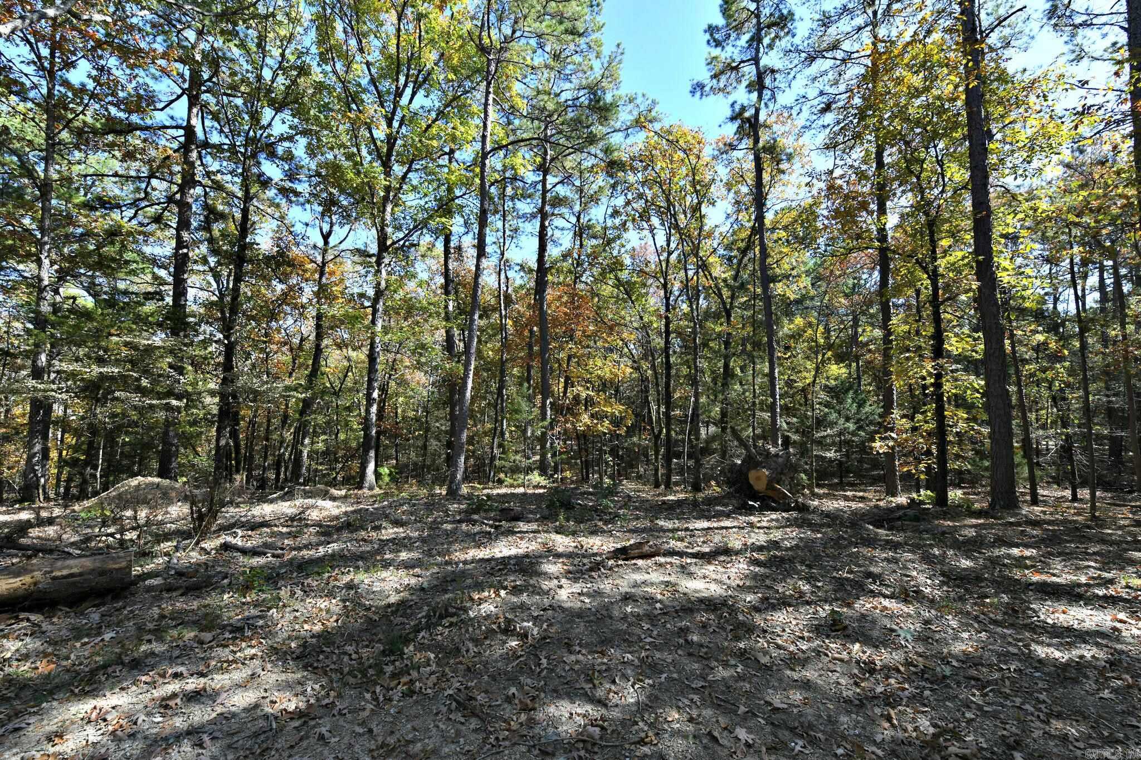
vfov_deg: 81.2
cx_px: 570
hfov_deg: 104.3
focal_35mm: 14
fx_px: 444
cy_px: 380
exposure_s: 1/320
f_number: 9
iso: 400
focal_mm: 14
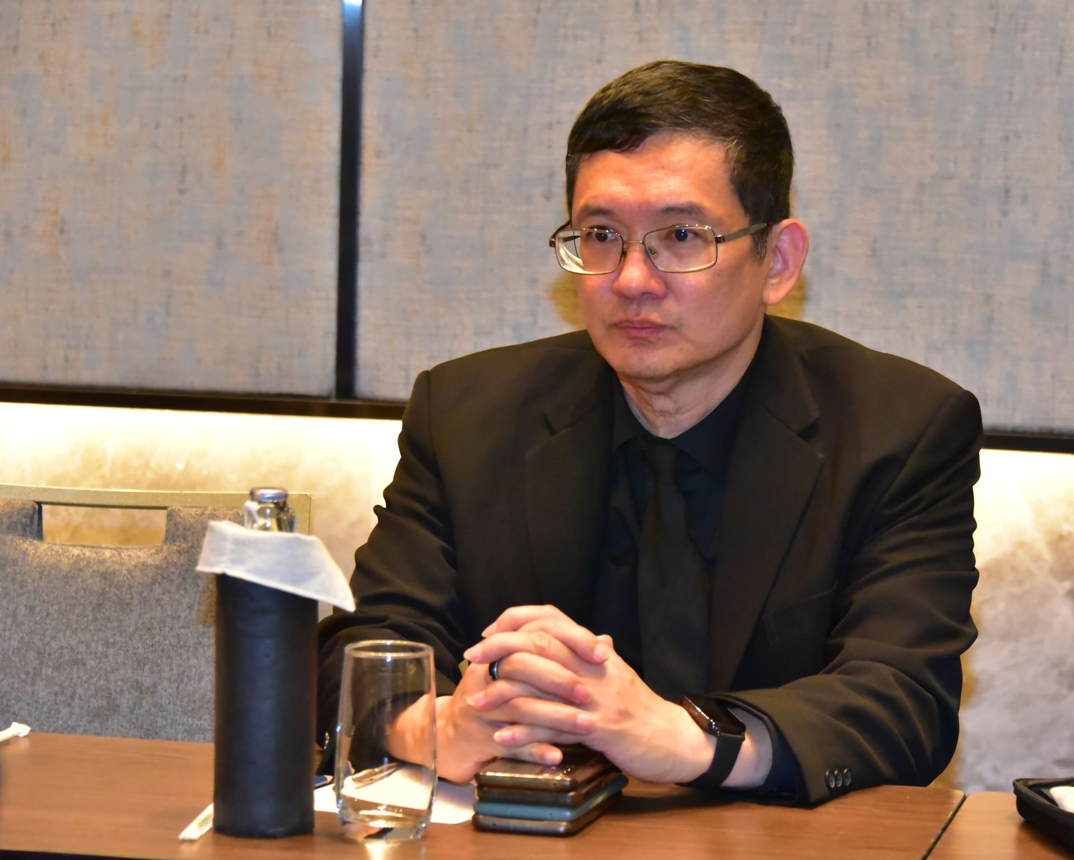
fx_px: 3910
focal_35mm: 123
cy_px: 429
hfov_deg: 15.6
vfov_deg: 12.5
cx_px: 693
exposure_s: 1/200
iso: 10000
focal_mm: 100
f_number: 5.6
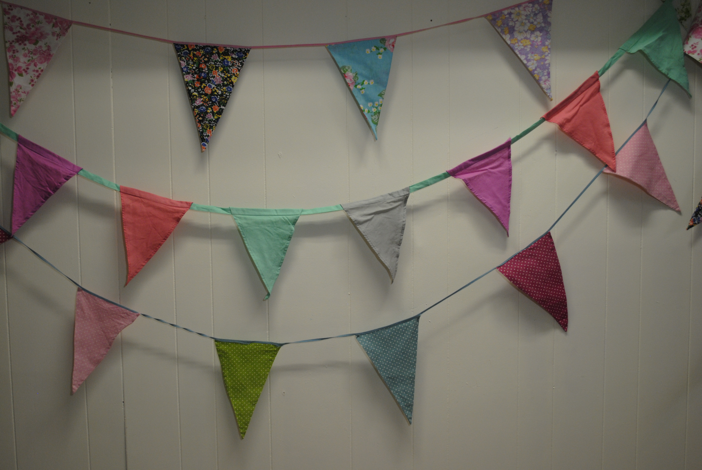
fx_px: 761
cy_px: 235
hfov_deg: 49.5
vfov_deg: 34.3
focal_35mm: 39
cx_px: 351
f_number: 4.2
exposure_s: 1/40
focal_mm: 26
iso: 400
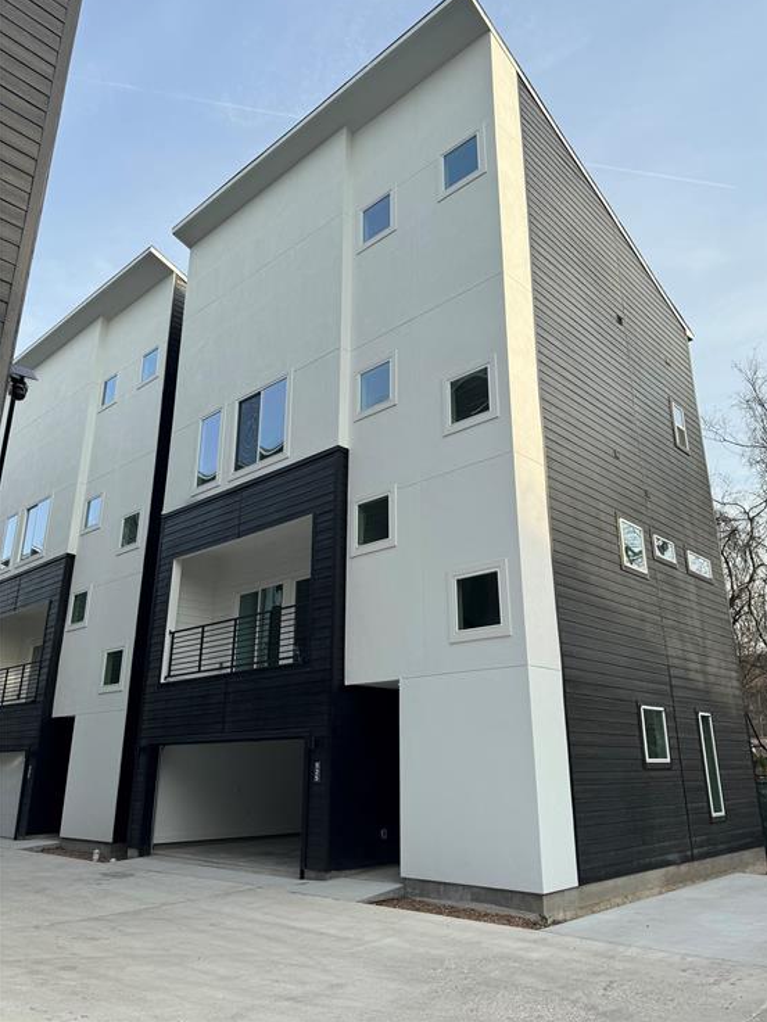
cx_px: 398
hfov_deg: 54.9
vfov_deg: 69.4
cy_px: 492
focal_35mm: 25
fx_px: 738
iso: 80
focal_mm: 6.86
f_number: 1.78
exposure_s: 1/1721
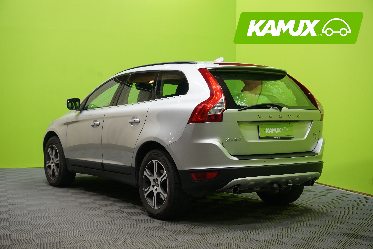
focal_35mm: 54
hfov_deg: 36.9
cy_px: 124
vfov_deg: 25.1
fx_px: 559
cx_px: 186
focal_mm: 54
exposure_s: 1/25
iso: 1000
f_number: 5.6
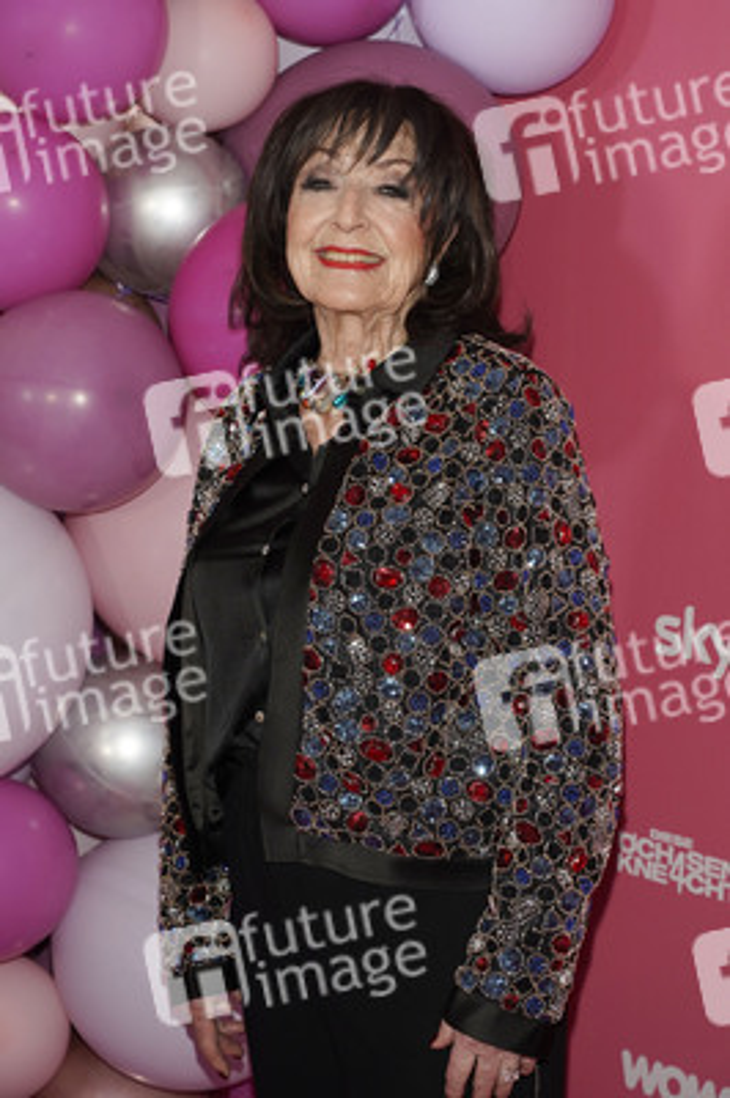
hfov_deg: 20.6
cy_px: 549
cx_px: 365
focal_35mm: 66
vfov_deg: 30.5
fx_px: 2011
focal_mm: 66
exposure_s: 1/160
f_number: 6.3
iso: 640
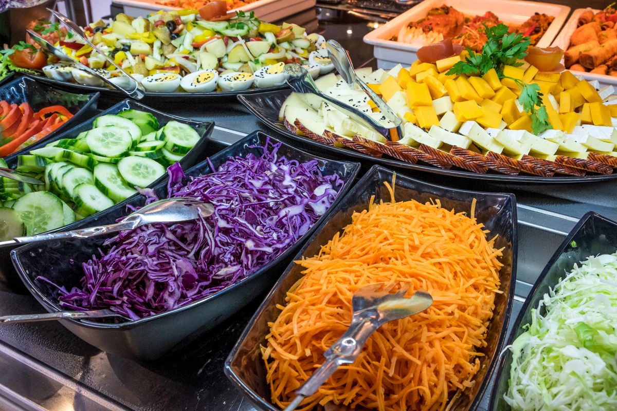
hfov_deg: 58.7
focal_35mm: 32
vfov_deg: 41.1
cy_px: 206
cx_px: 308
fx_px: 548
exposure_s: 1/60
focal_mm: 21.4
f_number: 9
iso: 1600
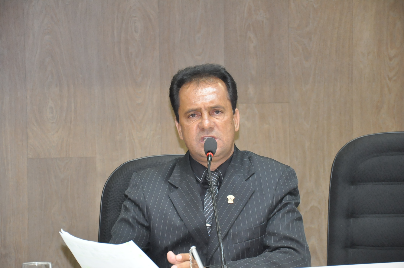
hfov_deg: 14.0
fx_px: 1648
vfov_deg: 9.3
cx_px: 202
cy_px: 134
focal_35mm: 147
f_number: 5.6
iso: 2000
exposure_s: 1/60
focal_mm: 98
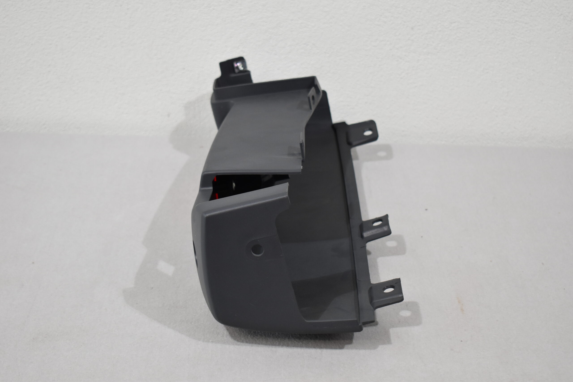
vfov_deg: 22.6
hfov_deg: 33.4
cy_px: 191
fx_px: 955
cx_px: 286
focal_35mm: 60
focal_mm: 40
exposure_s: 1/160
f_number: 5
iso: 800
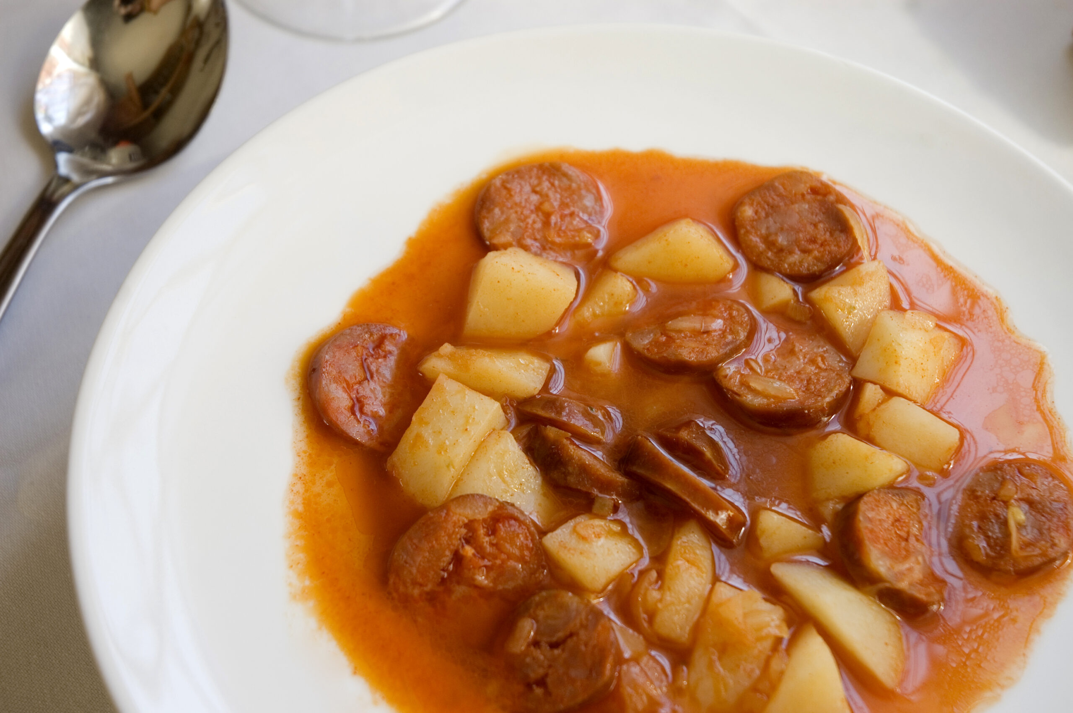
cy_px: 356
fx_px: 2144
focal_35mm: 72
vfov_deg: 18.9
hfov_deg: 28.1
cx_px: 536
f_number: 4.5
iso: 200
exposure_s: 1/50
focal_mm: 48
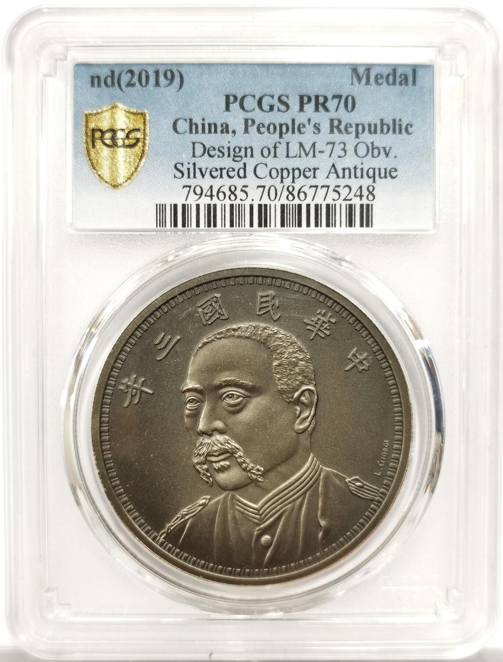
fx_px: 1037
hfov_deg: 27.3
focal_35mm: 54
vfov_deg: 35.4
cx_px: 252
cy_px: 331
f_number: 16
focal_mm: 5.56
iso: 200
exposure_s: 1/100
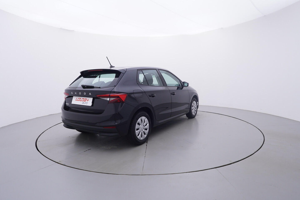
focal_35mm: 22
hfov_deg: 77.3
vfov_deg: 56.2
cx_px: 150
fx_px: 188
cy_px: 100
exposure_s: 1/80
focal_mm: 15
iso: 200
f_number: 5
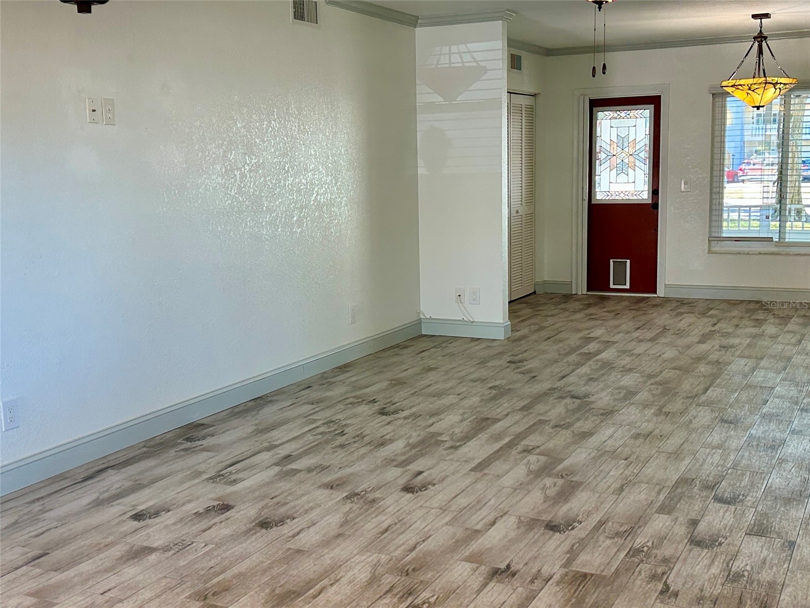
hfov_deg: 67.3
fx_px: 608
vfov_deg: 53.1
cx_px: 405
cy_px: 304
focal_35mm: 26
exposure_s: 1/120
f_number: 1.5
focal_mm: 5.7
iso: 100
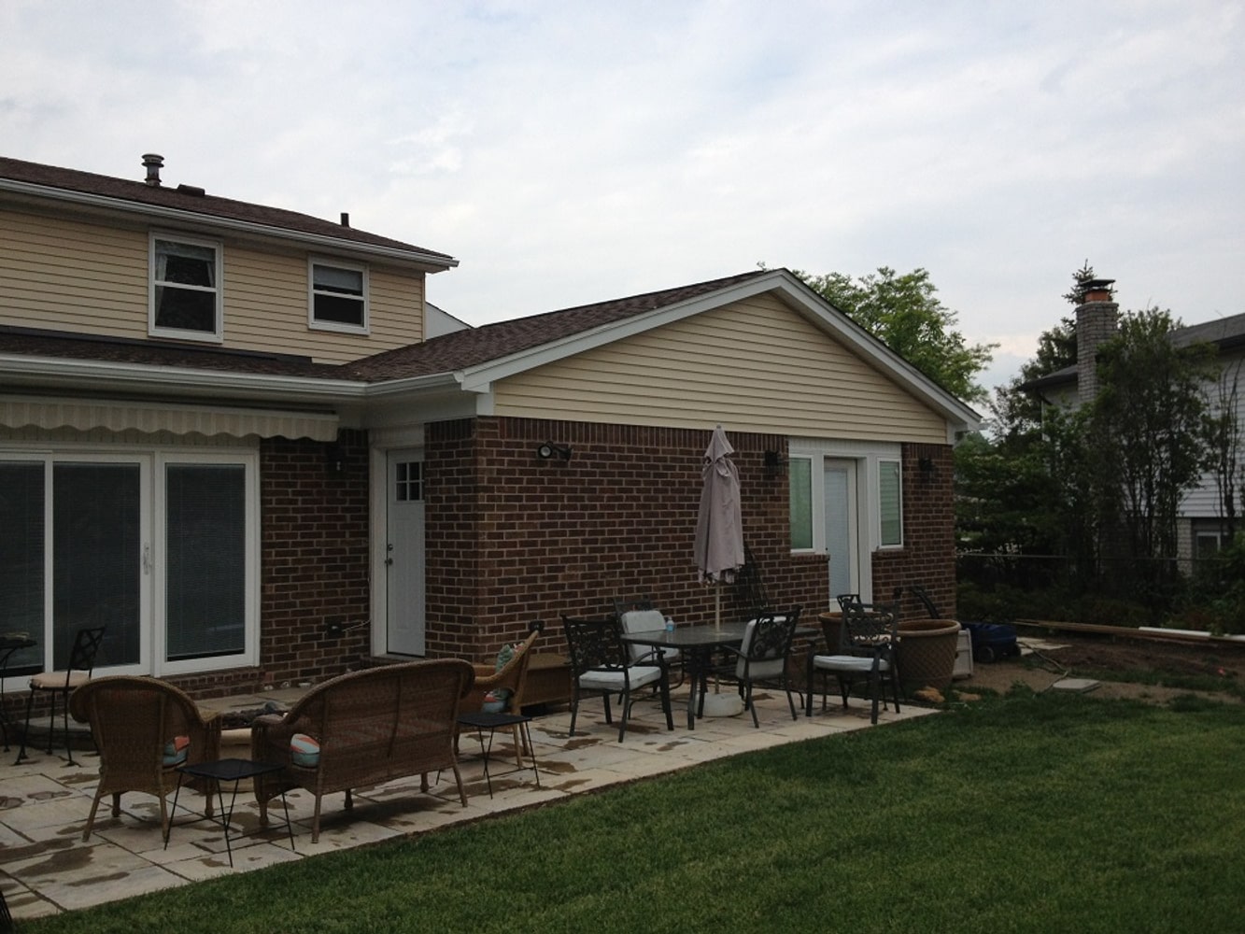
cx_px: 622
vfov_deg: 40.7
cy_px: 467
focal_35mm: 35
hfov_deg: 52.6
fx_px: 1259
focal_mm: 4.28
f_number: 2.4
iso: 50
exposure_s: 1/1783
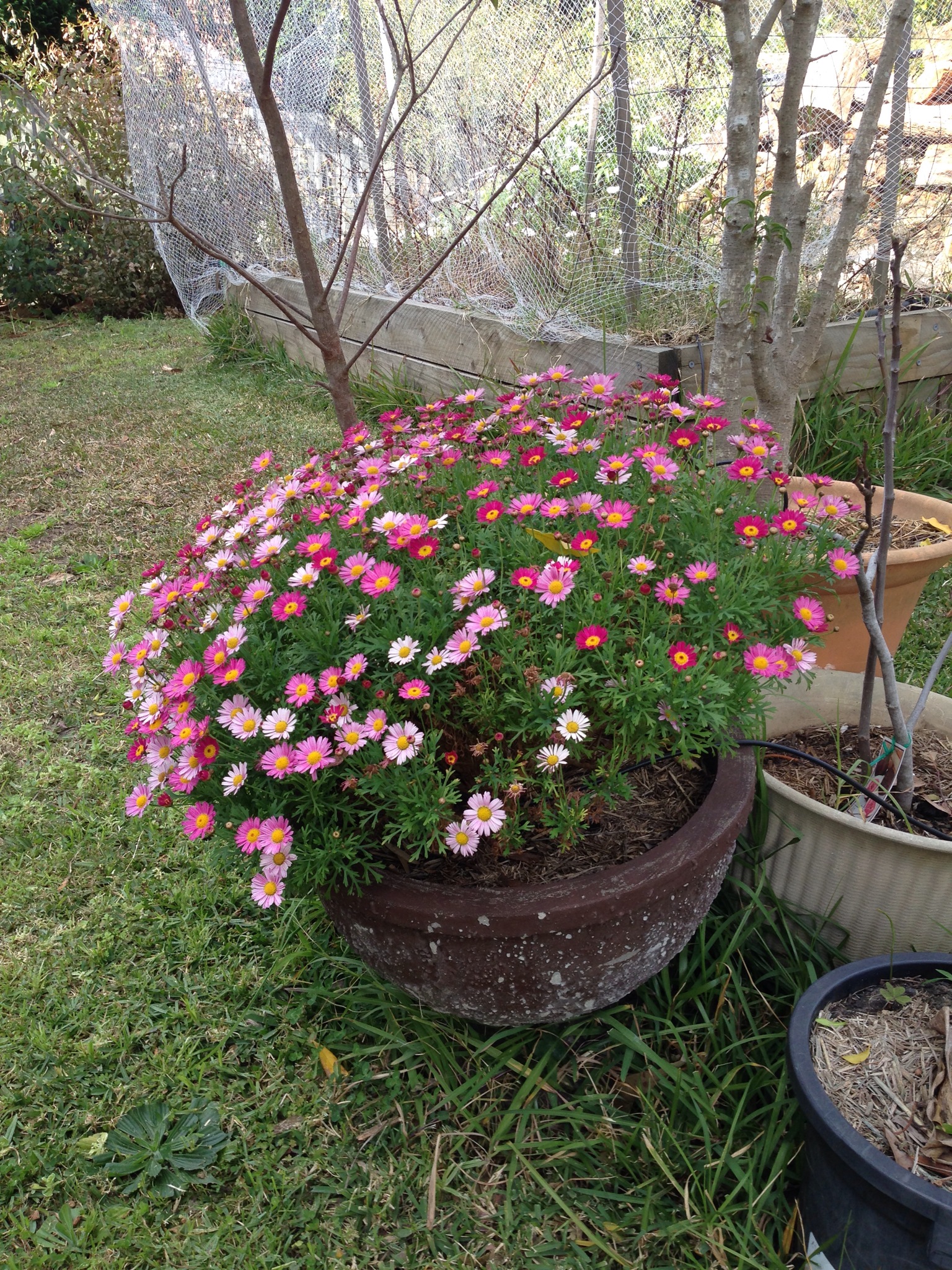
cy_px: 635
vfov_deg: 55.4
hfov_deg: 42.9
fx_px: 1210
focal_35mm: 33
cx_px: 476
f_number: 2.4
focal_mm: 4.12
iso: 50
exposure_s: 1/246
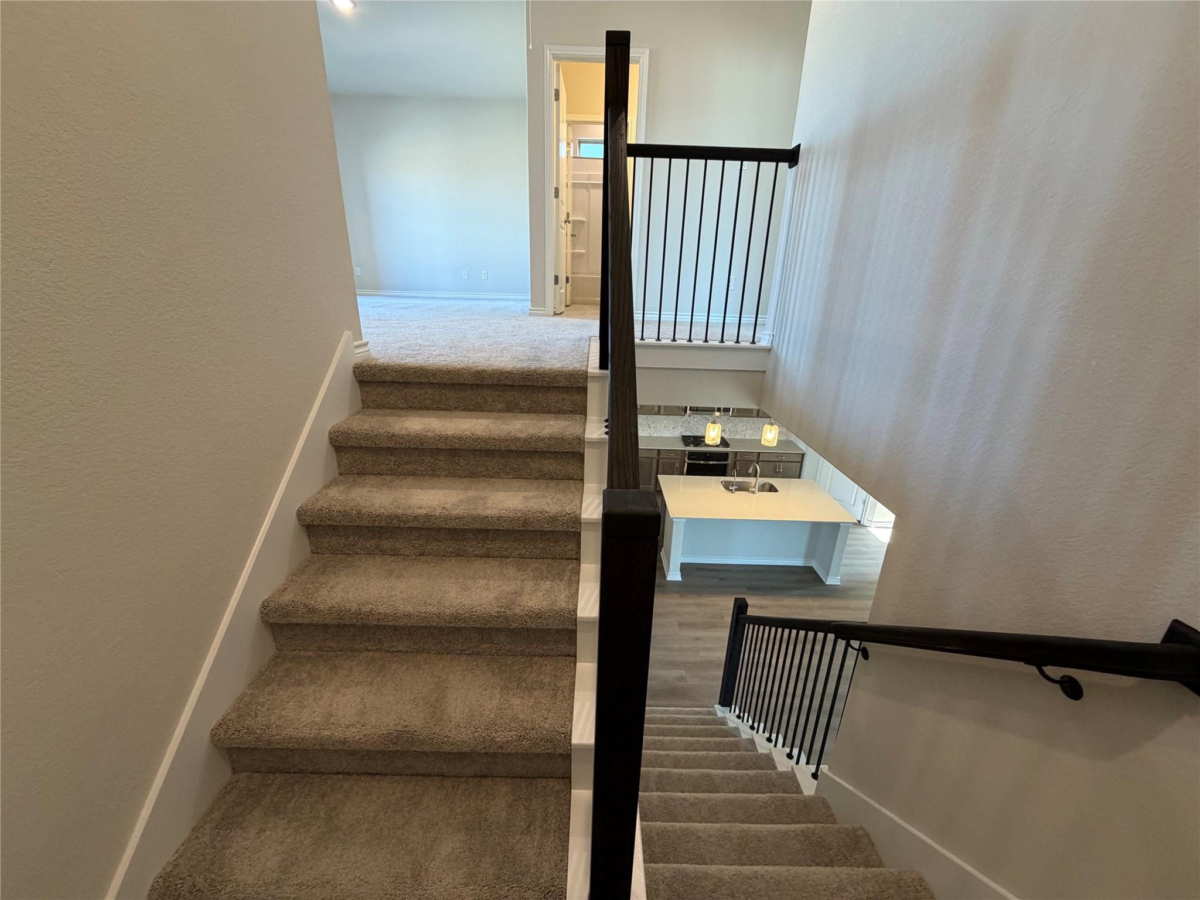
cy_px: 450
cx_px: 600
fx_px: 485
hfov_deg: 102.1
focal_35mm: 14
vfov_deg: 85.7
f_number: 2.2
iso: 200
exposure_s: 1/60
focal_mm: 2.22
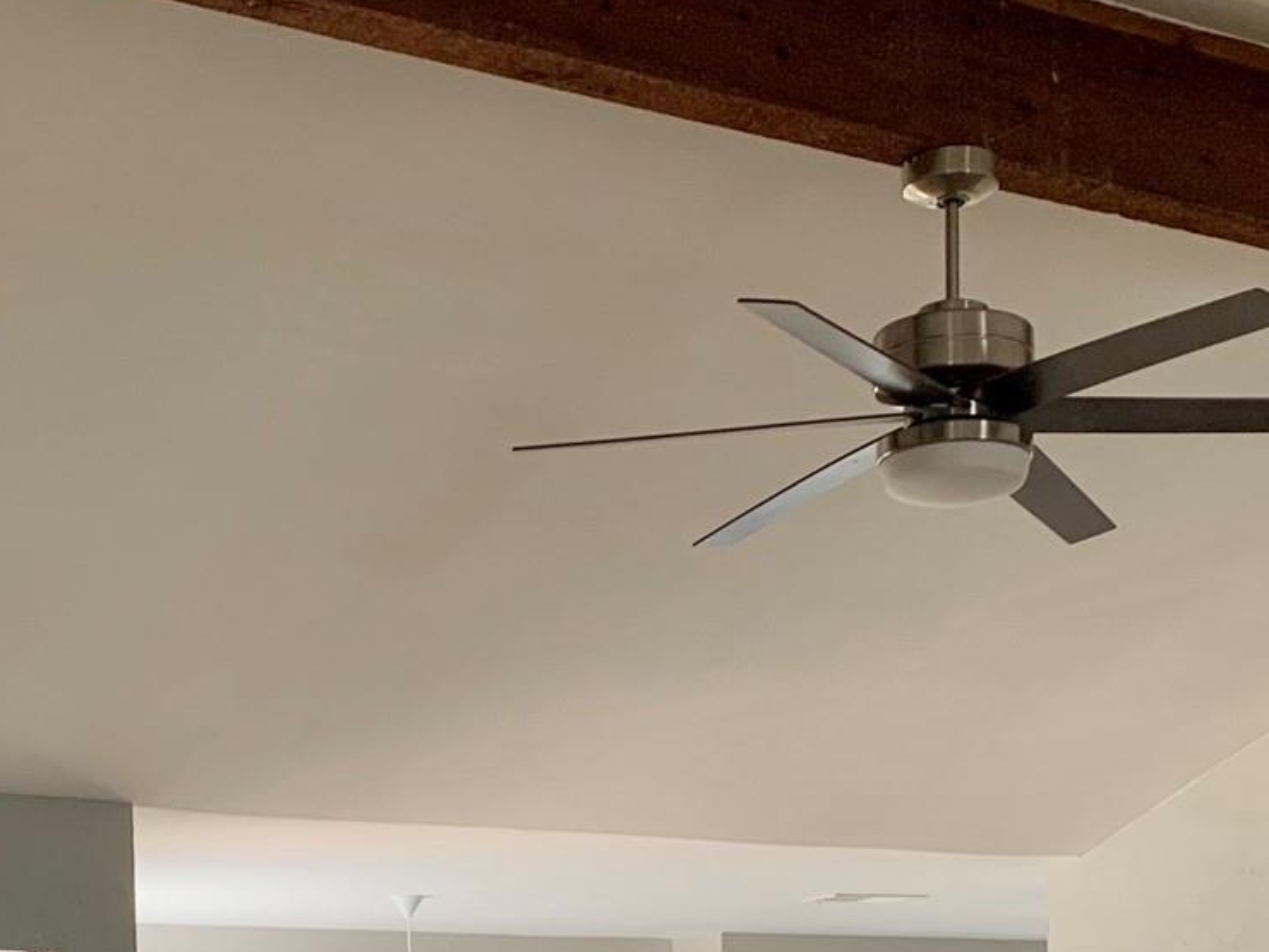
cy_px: 1165
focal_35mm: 72
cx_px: 583
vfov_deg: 19.2
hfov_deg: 27.0
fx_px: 2639
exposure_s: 1/95
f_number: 1.8
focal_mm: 4.25
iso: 100
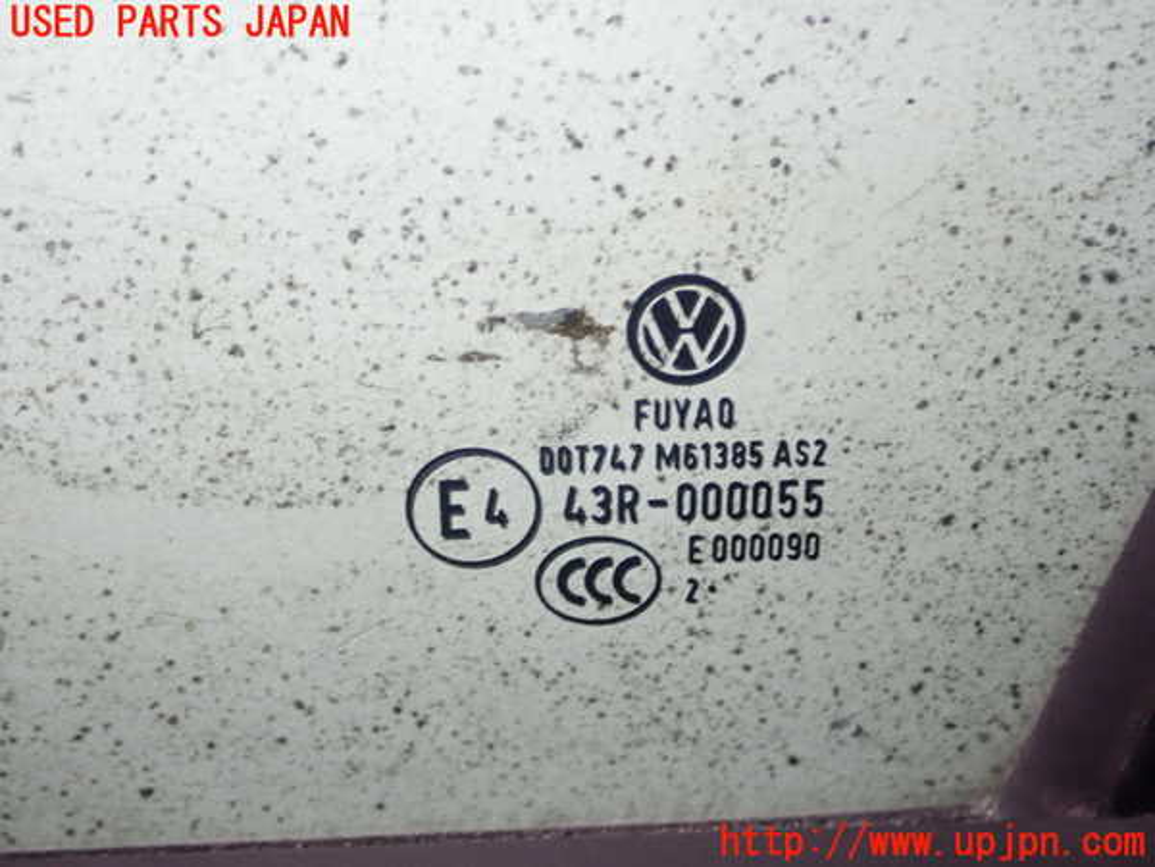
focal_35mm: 53
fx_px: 1768
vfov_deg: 27.5
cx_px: 578
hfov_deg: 36.2
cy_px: 434
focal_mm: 9.61
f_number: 3.4
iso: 640
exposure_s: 1/50
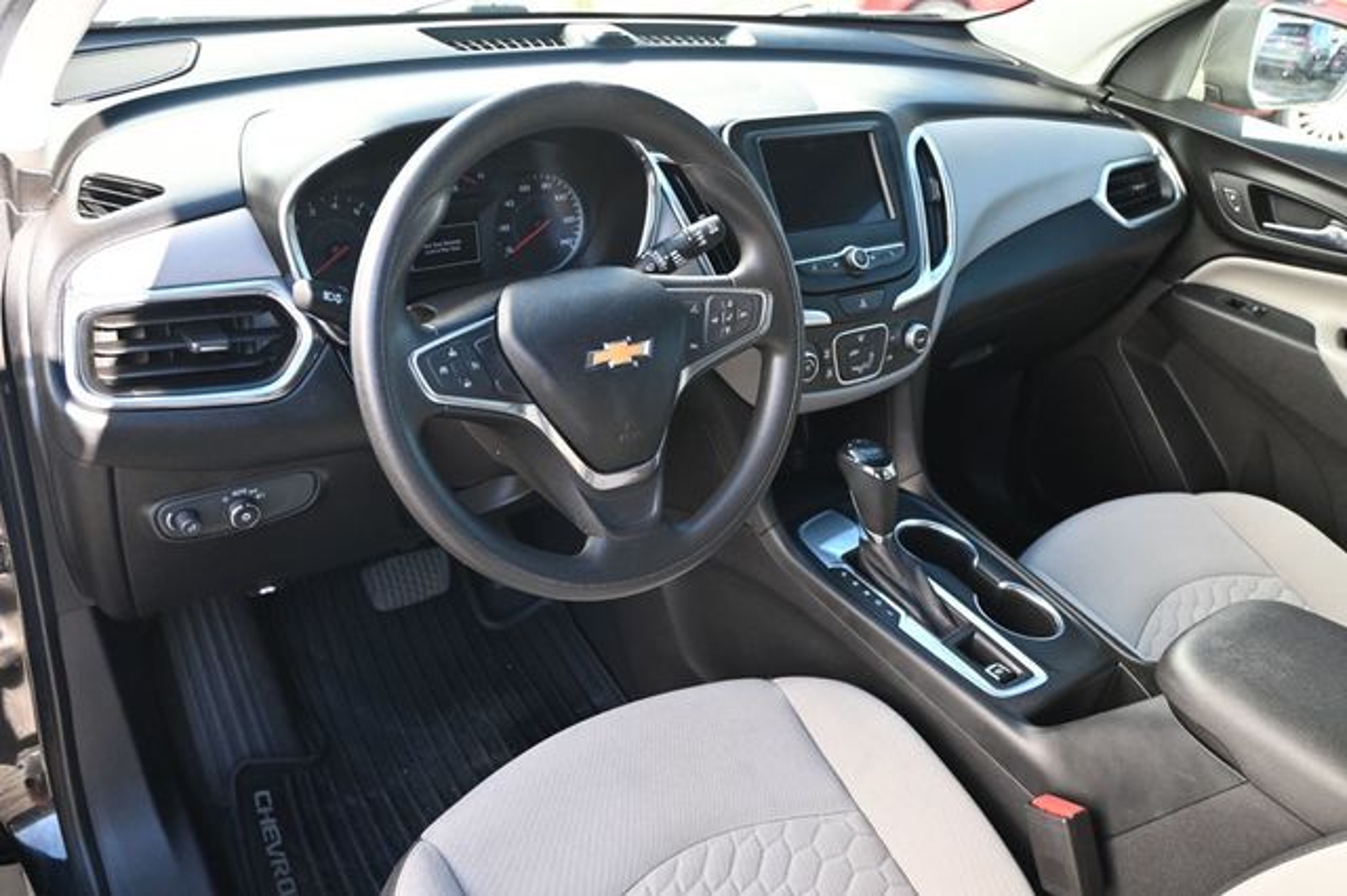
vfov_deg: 45.6
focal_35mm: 28
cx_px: 674
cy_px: 448
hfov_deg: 64.6
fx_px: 1066
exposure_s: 1/125
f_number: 3.8
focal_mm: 19
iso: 500
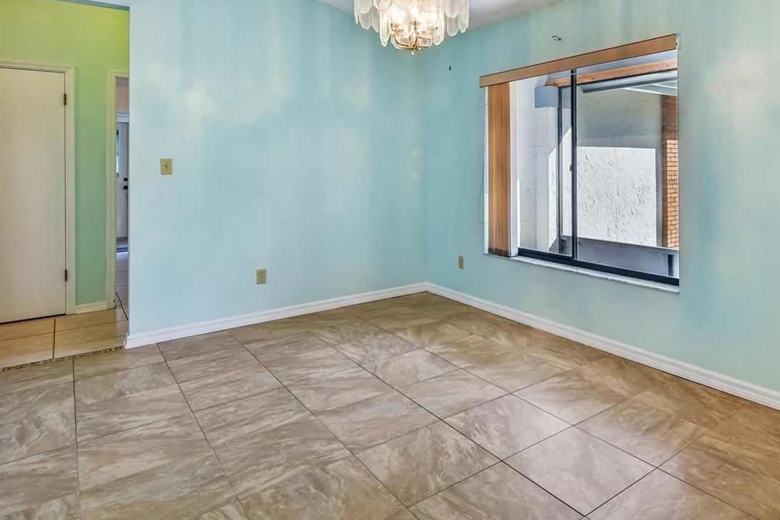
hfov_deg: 76.9
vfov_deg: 55.4
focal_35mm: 22
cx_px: 498
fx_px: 477
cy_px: 154
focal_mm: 10
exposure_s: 1/60
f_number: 7.1
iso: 100
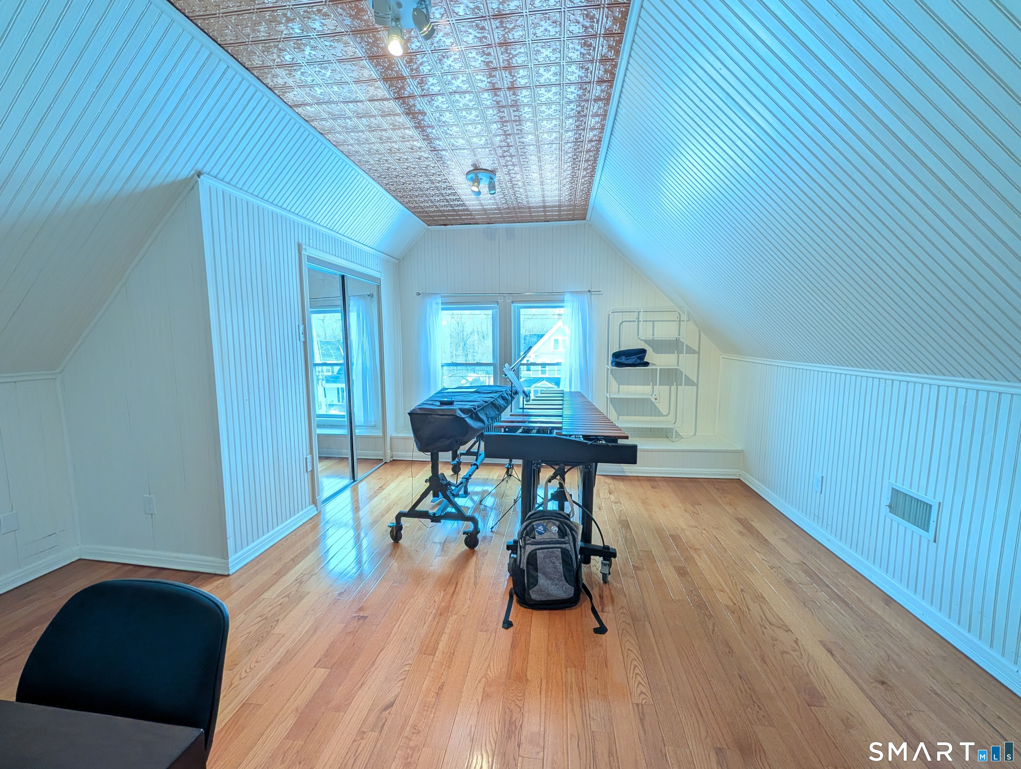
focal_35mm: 12
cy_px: 384
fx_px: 354
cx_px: 510
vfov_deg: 94.6
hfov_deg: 110.5
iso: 103
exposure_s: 1/149
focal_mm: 2.02
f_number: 1.7
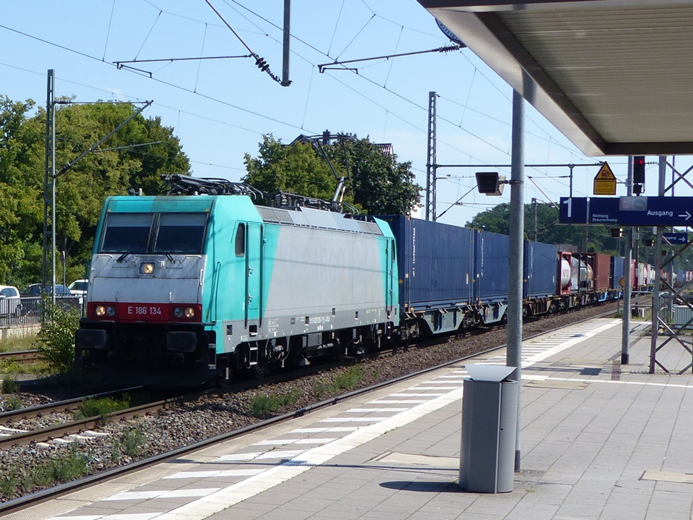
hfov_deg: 49.0
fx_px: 761
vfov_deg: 37.7
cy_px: 260
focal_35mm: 38
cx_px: 346
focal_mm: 6.8
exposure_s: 1/800
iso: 100
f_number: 4
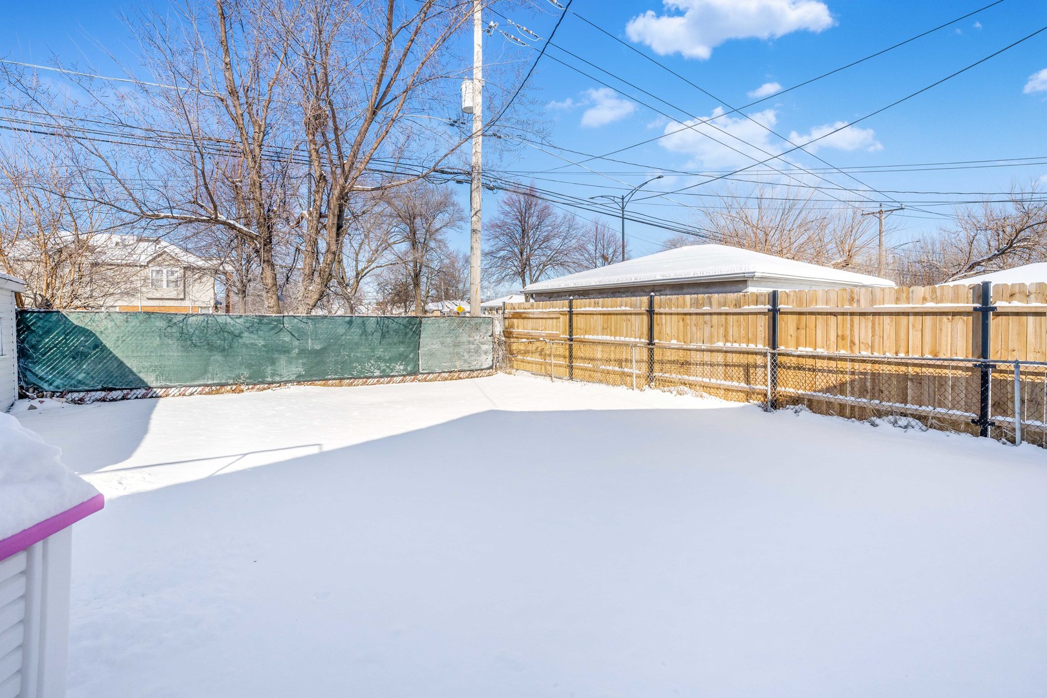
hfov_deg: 96.7
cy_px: 349
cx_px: 524
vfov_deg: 73.7
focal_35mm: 16
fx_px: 465
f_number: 9
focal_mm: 16
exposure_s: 1/1600
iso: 640
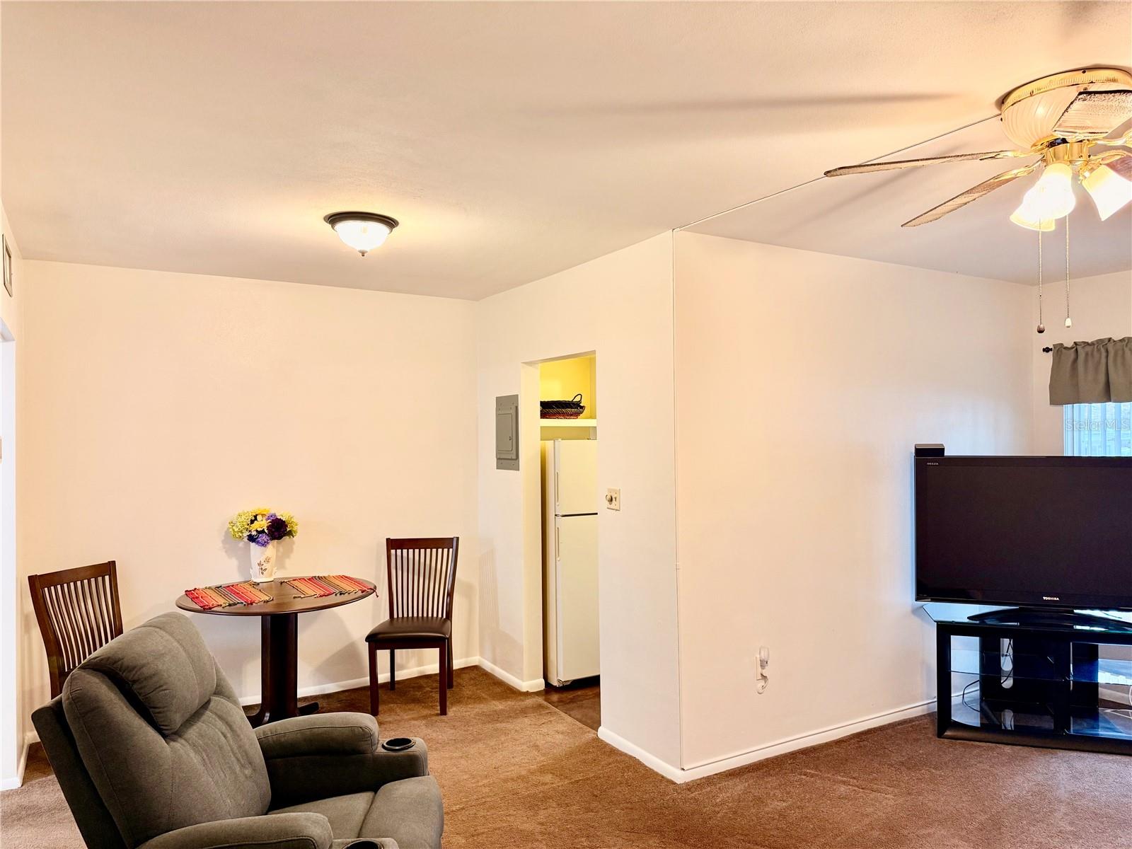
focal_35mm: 24
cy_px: 424
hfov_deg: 71.6
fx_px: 785
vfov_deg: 56.8
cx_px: 566
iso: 200
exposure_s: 1/60
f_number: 1.78
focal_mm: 6.76
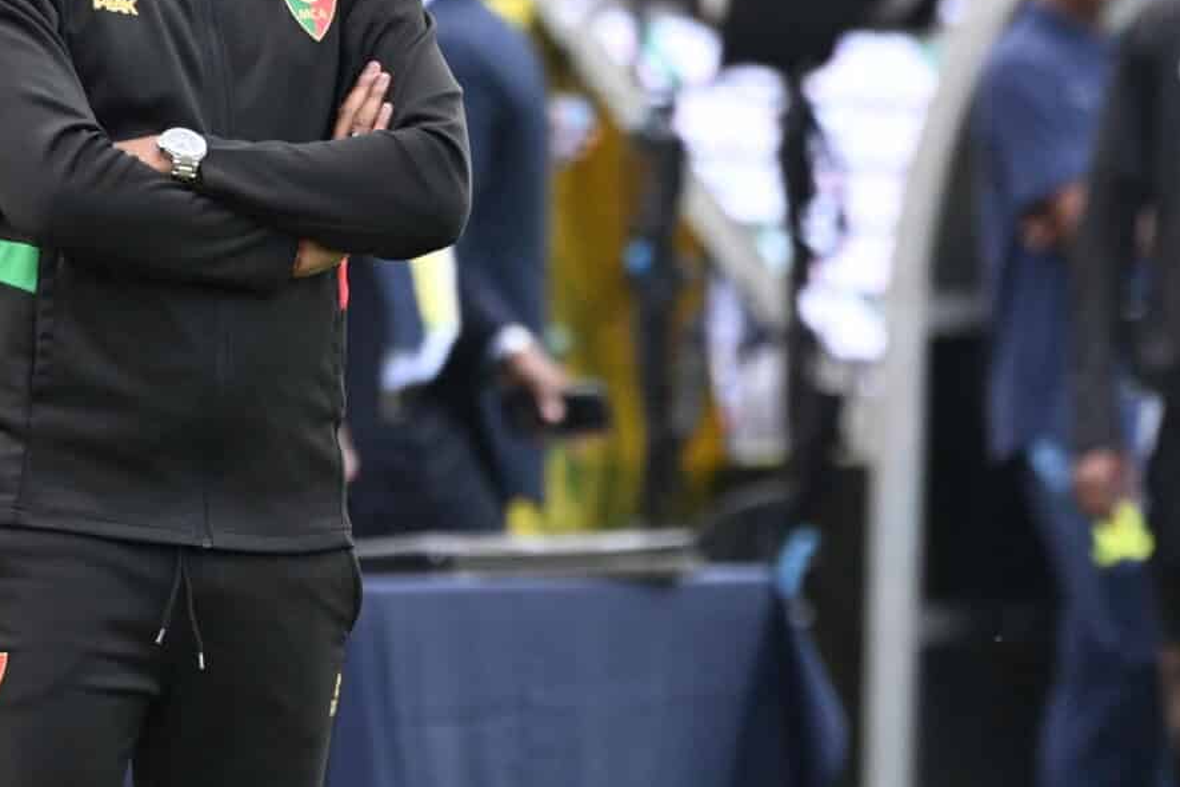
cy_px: 140
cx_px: 251
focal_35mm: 1190
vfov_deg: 1.2
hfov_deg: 1.7
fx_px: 39003
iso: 800
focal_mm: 390
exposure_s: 1/400
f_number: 5.6
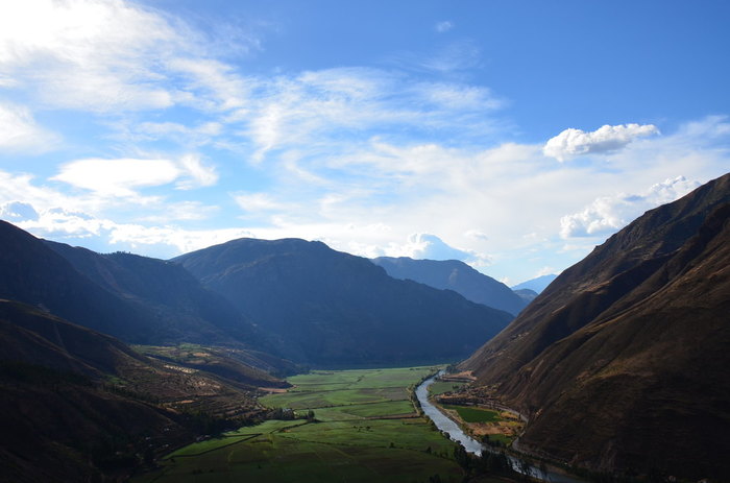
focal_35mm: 33
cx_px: 365
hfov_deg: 57.3
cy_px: 242
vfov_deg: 39.8
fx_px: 668
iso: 200
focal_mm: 22
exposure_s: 1/250
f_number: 10
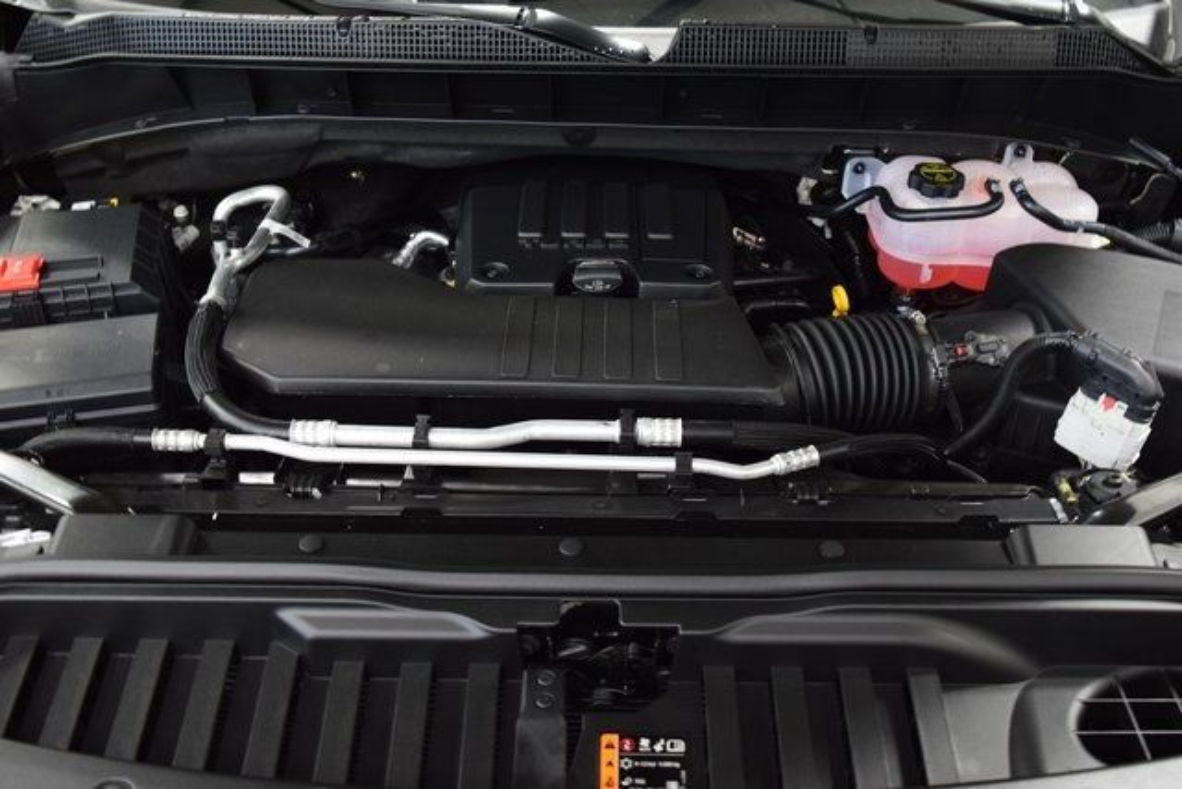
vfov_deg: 36.9
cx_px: 591
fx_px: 1182
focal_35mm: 36
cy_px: 394
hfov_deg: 53.1
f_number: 5.6
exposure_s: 1/15
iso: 1600
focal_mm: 24
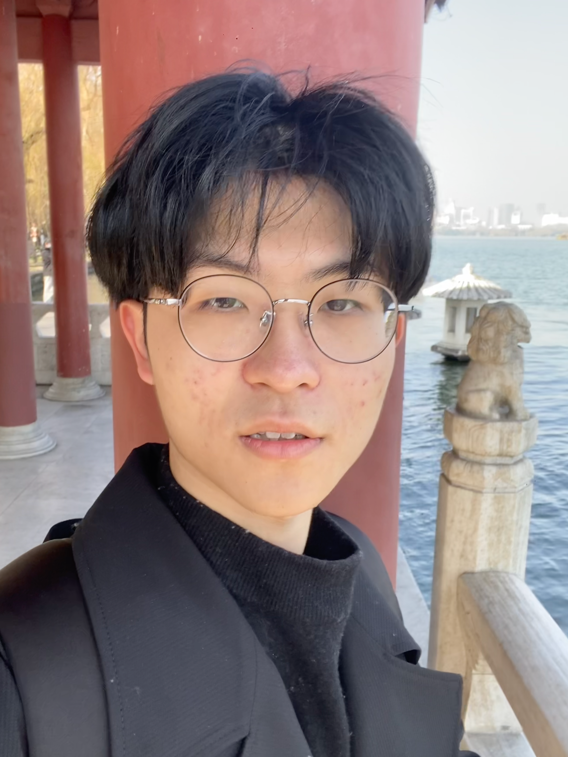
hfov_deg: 46.8
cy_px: 378
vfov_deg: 60.0
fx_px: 656
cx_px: 284
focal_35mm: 30
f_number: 2.2
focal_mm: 2.71
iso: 25
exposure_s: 1/122
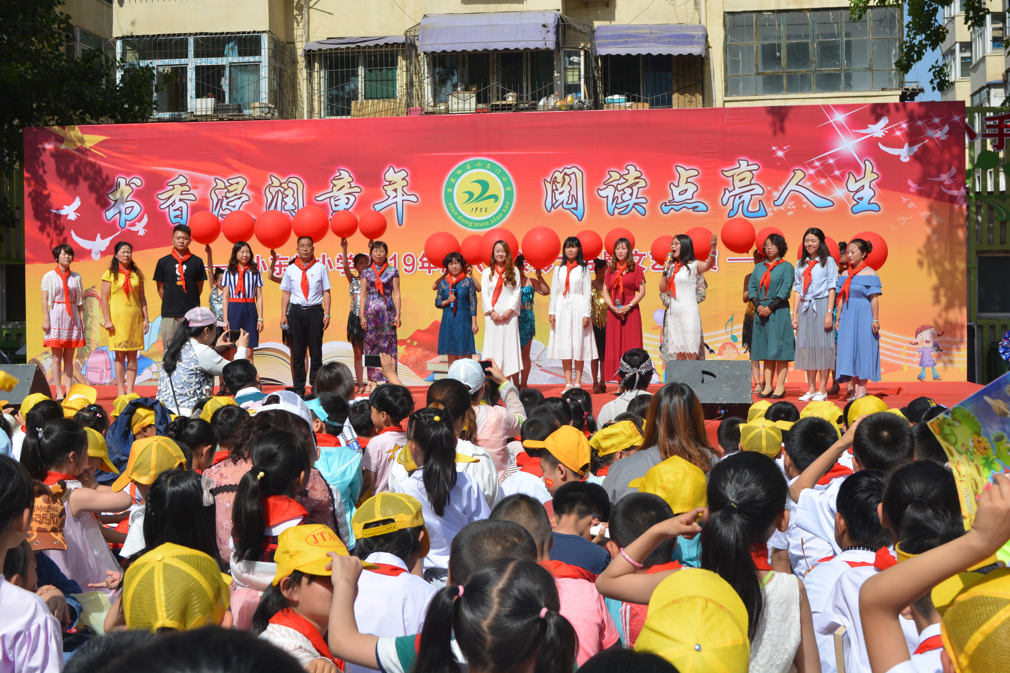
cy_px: 336
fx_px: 1347
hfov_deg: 41.1
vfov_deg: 28.1
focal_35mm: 48
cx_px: 505
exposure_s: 1/320
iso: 100
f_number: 9
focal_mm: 32
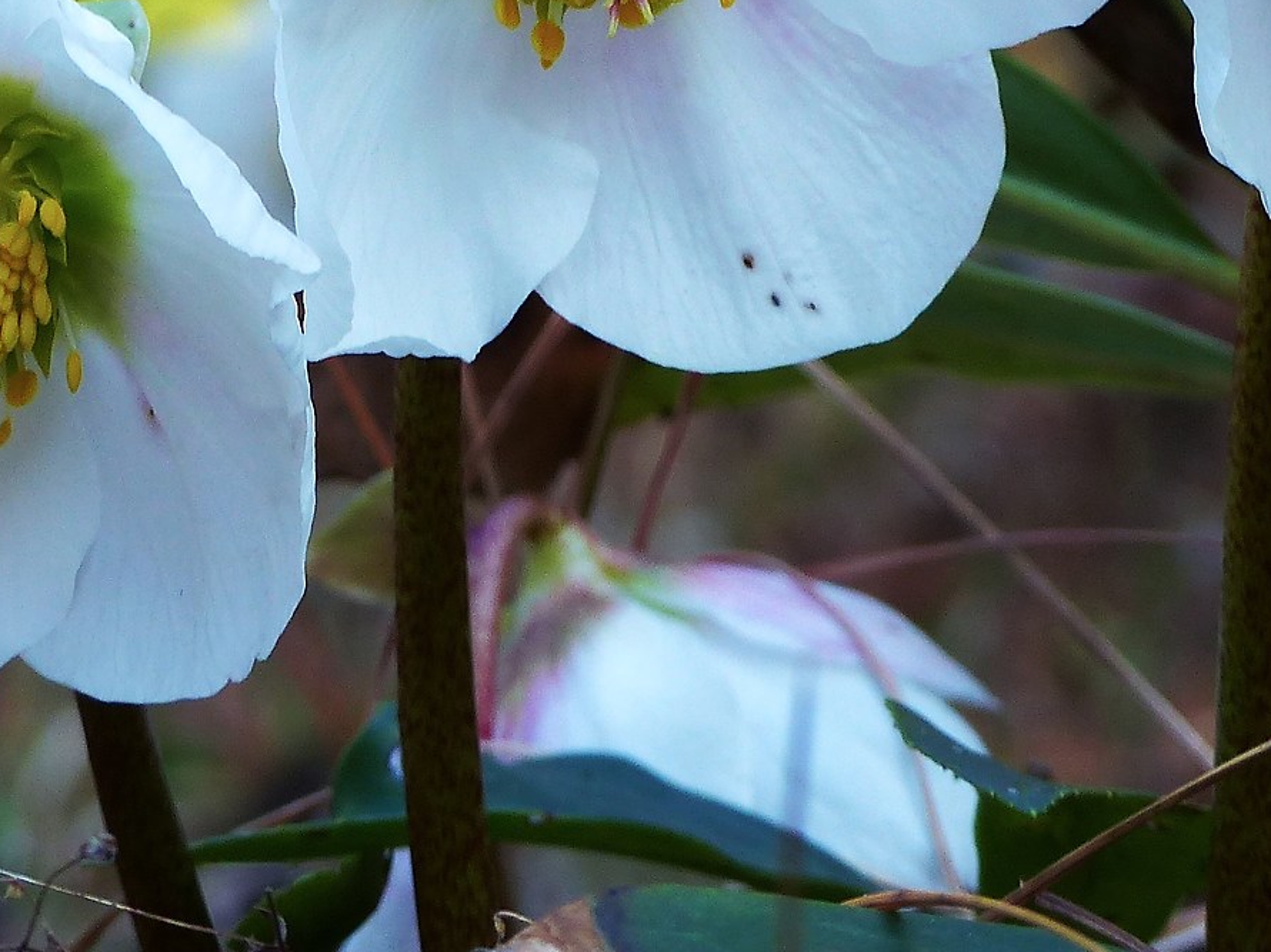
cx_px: 490
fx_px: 16041
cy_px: -47
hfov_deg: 4.5
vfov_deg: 3.4
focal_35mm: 437
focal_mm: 29.2
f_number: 3.5
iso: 100
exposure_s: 1/125
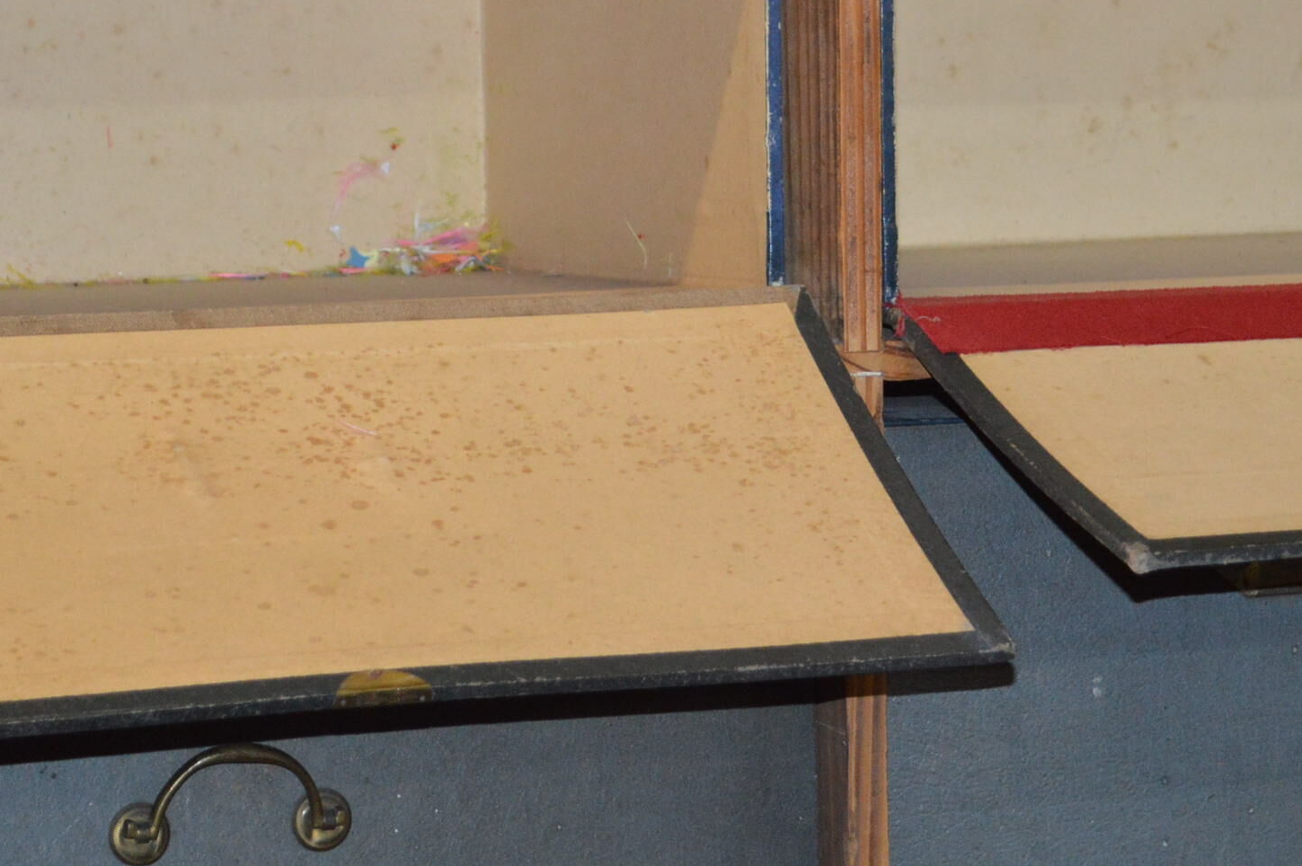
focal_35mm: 137
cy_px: 48
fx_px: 4951
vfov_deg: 9.9
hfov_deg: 15.0
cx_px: 792
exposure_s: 1/60
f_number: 5.3
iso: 1100
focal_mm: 44
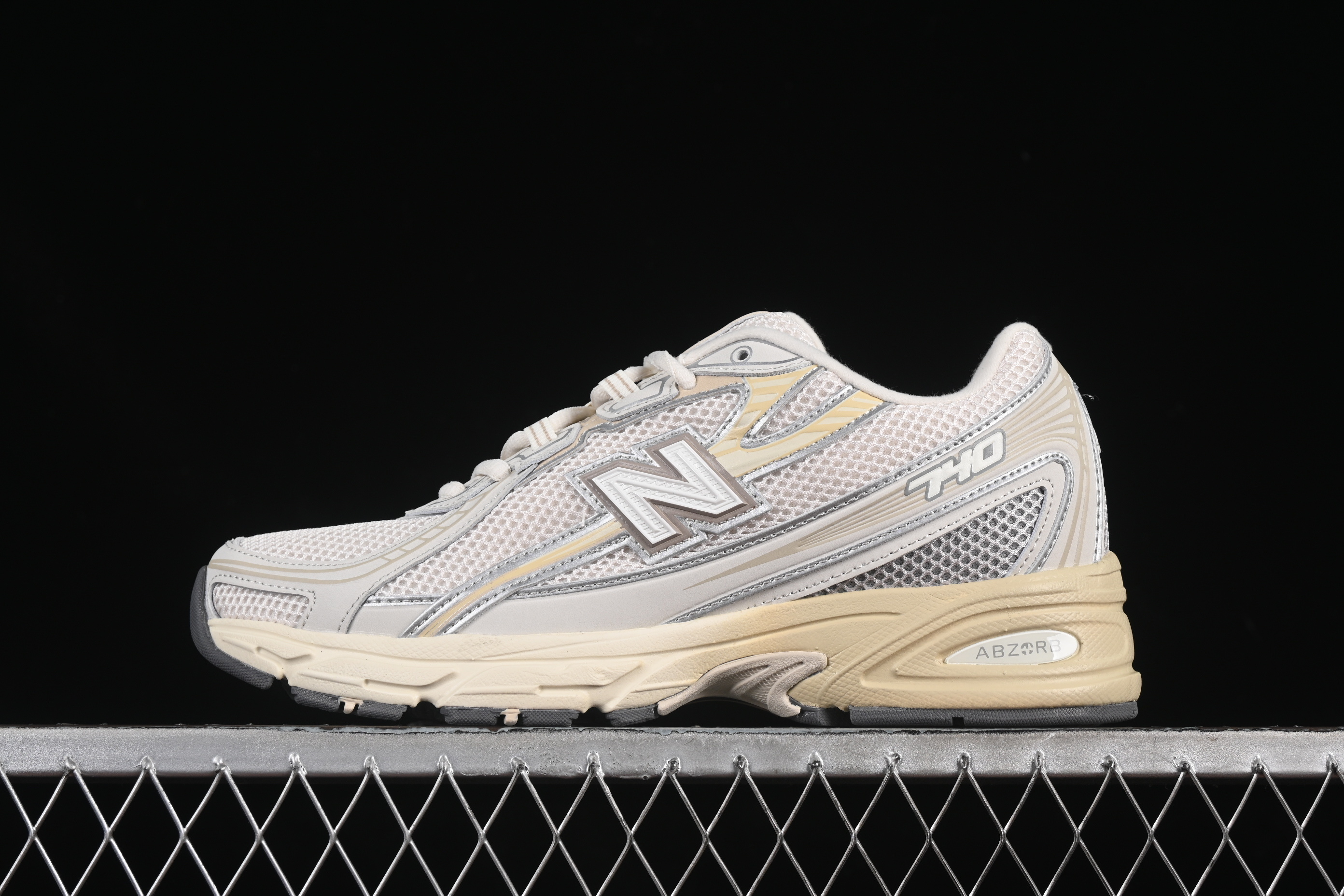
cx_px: 672
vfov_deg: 18.2
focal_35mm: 75
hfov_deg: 27.0
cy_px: 448
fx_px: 2800
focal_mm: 50
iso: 160
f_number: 8
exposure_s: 1/60
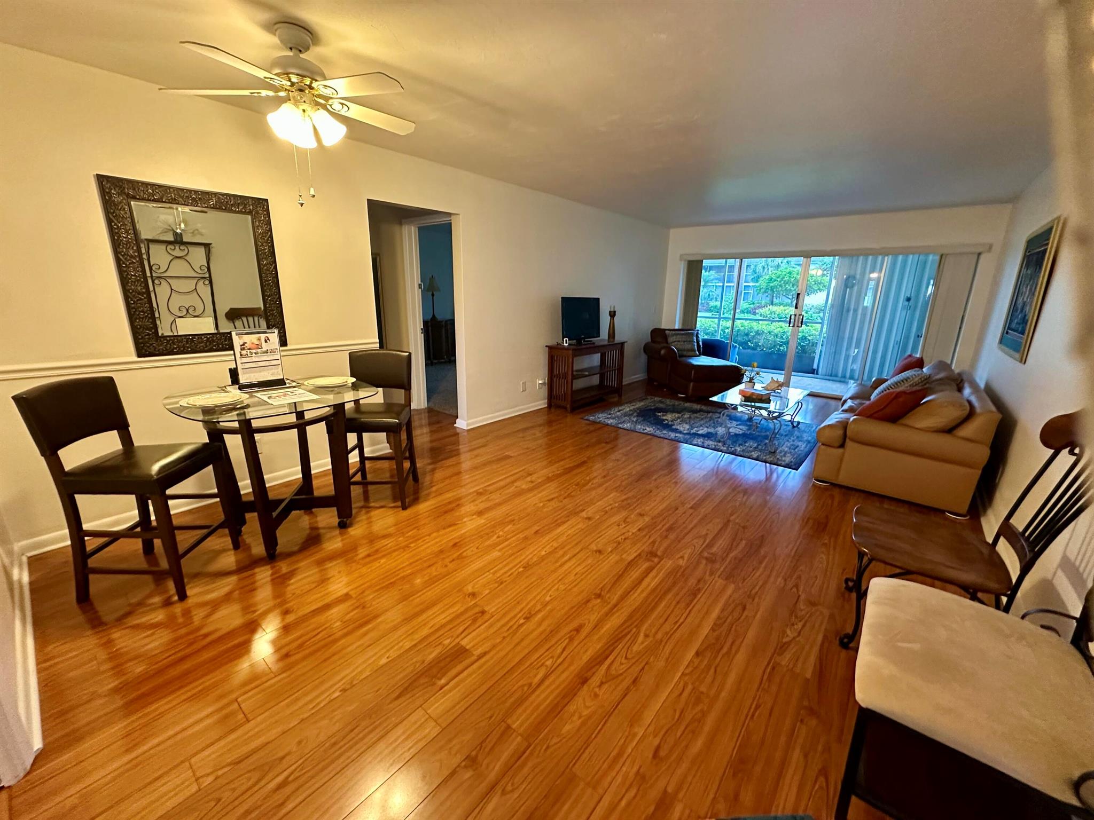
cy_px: 410
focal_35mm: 14
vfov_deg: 85.7
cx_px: 547
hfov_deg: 102.1
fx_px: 442
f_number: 2.2
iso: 500
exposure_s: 1/60
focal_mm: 2.22
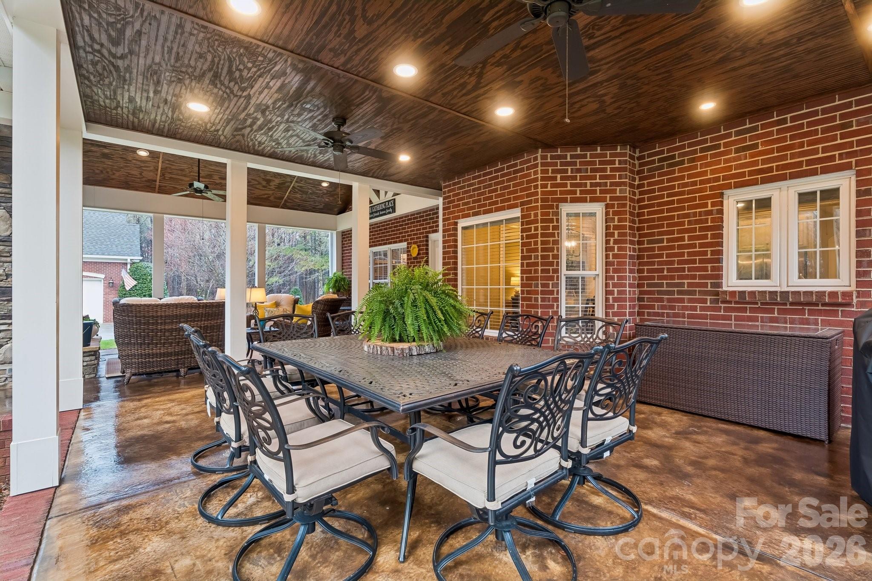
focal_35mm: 16
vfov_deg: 73.7
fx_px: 387
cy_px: 290
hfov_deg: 96.7
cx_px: 436
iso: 400
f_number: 8
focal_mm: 16
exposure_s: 1/4
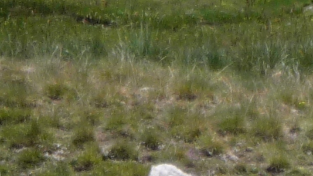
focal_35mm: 893
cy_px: -594
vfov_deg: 1.3
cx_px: 975
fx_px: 7409
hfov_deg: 2.4
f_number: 5.8
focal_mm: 20.8
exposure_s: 1/320
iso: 100
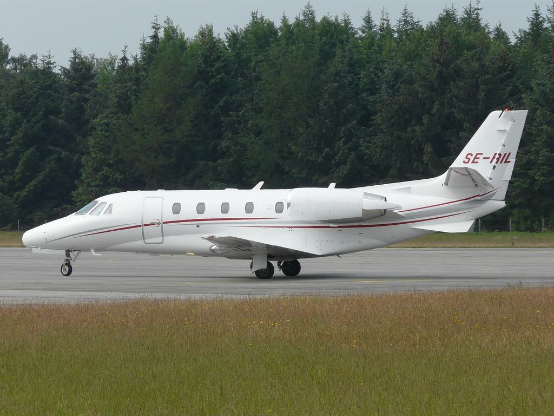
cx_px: 277
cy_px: 208
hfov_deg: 9.2
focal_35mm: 214
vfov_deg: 6.9
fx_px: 3425
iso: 100
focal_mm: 35.2
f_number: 5.6
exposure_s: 1/400
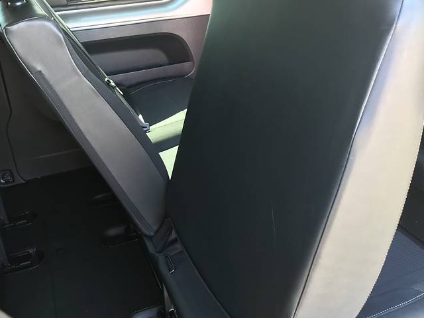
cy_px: 143
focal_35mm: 35
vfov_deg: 40.7
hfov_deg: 52.5
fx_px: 429
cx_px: 187
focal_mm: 4
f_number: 1.8
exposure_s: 1/45
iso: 64
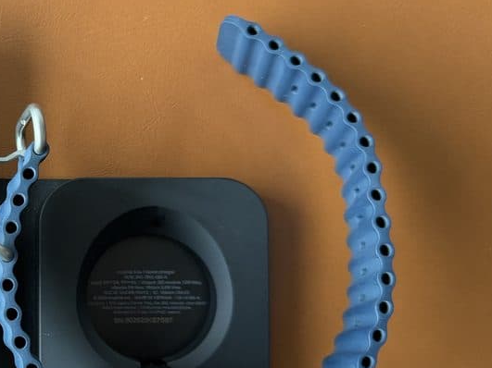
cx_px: -37
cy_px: 235
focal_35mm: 57
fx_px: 810
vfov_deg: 25.6
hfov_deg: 30.5
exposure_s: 1/84
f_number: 1.78
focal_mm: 6.76
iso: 200
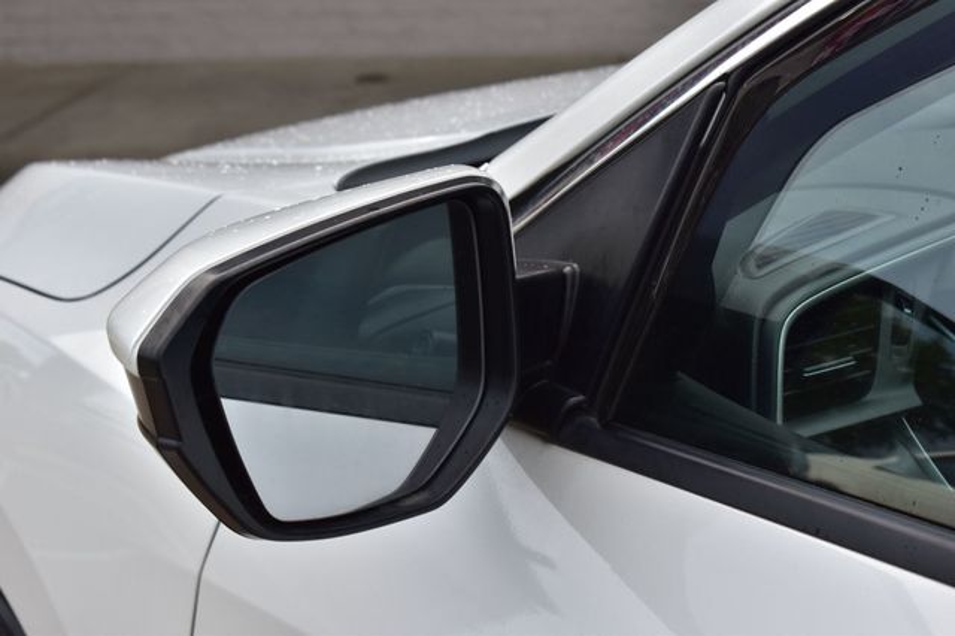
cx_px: 478
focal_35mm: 82
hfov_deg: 24.6
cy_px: 318
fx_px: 2187
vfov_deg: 16.5
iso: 400
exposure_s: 1/200
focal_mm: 55
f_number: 10
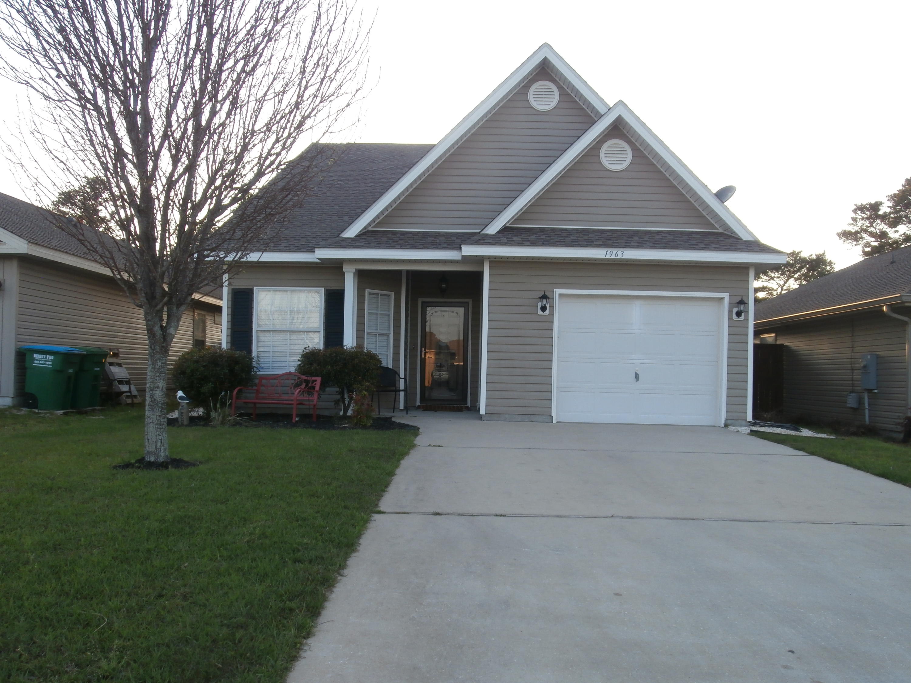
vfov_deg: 46.8
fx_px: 790
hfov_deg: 60.0
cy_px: 342
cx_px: 456
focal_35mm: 30
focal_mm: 5.36
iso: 100
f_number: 3.5
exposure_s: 1/125
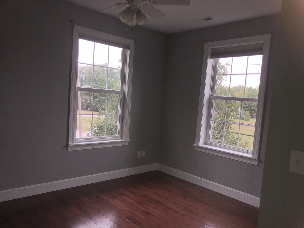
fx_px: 246
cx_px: 152
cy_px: 114
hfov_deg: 63.4
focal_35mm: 28
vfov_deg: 49.7
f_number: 1.8
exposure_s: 1/144
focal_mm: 3.99
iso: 20
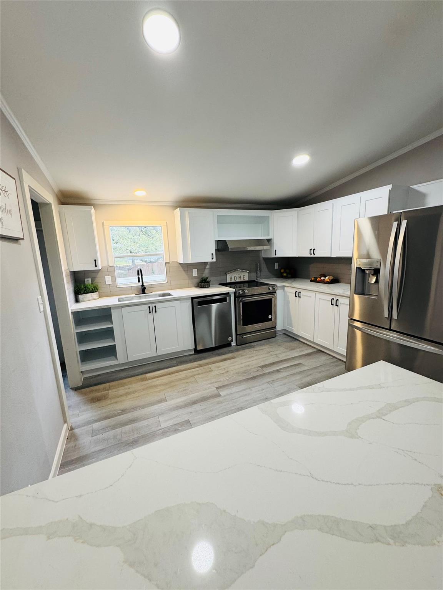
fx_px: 239
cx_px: 222
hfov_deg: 85.7
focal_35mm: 14
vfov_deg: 102.1
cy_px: 295
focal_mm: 2.22
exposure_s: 1/60
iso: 160
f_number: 2.2
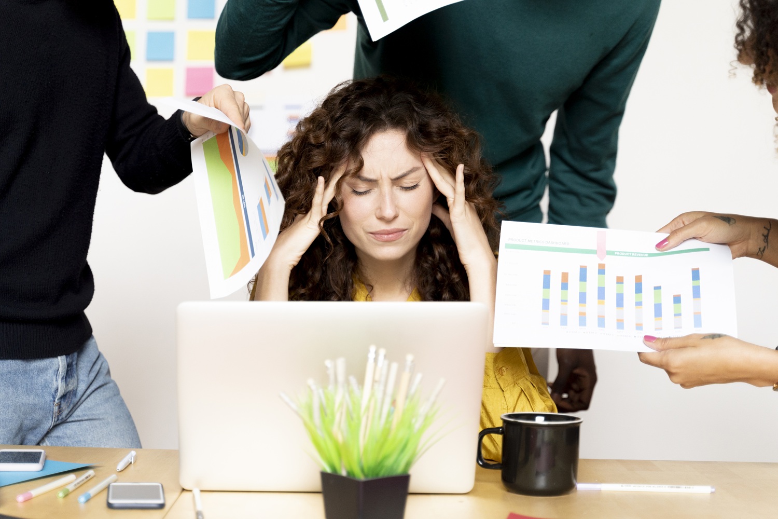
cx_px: 389
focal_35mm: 60
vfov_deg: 22.6
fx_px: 1297
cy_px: 260
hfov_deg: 33.4
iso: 1000
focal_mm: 60
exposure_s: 1/250
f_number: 2.8
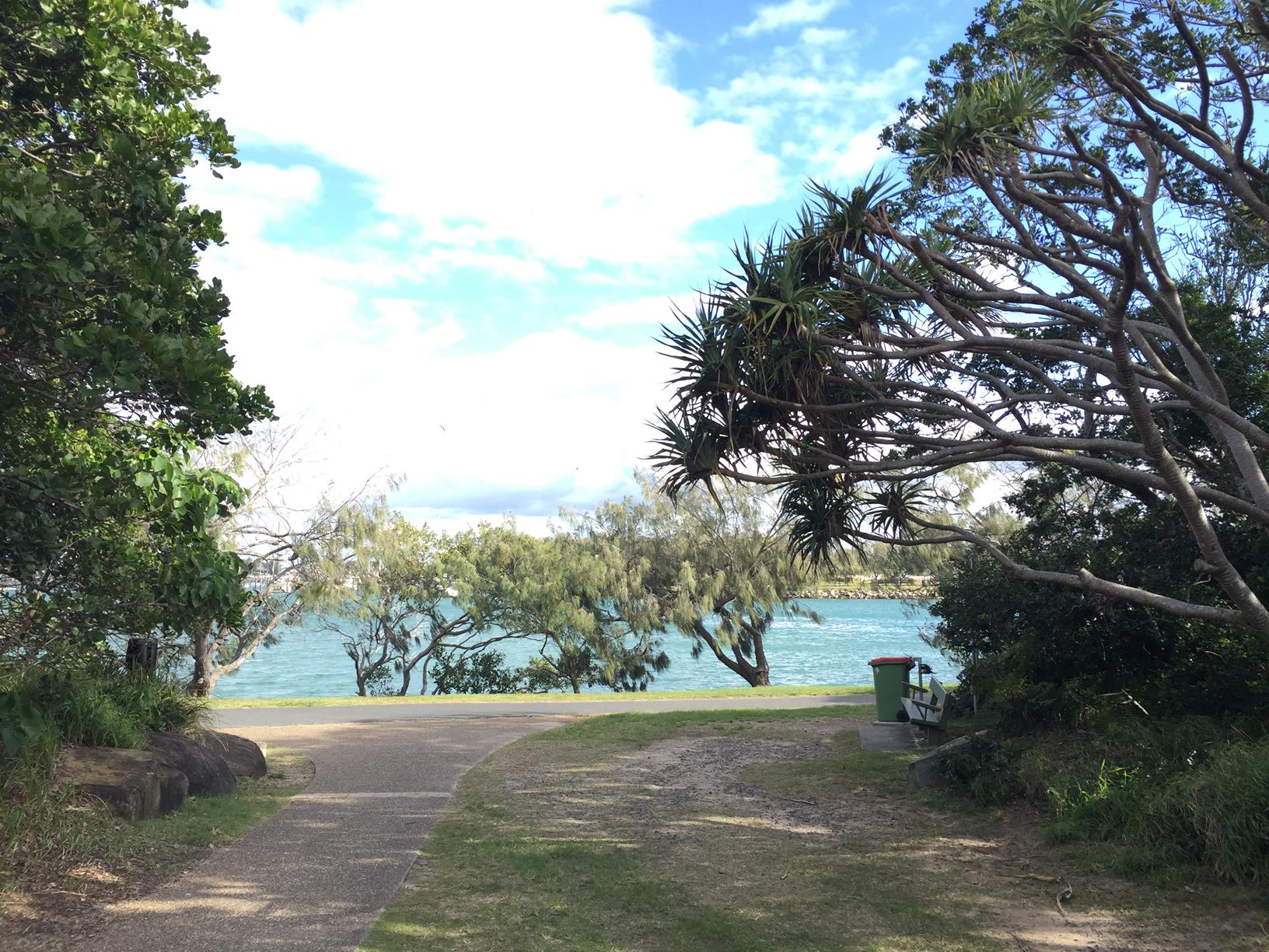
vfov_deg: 48.2
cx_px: 634
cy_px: 476
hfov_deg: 61.7
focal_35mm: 29
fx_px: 1063
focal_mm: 4.15
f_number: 2.2
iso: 32
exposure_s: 1/455
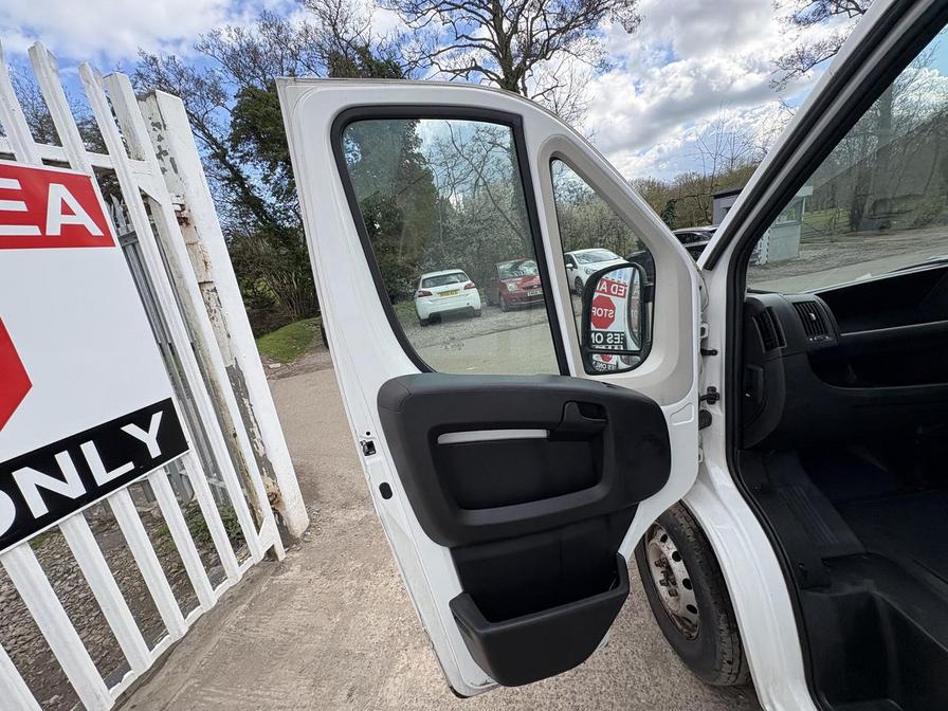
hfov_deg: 102.1
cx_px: 474
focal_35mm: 14
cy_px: 356
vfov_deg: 85.7
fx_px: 383
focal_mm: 2.22
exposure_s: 1/362
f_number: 2.2
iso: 40
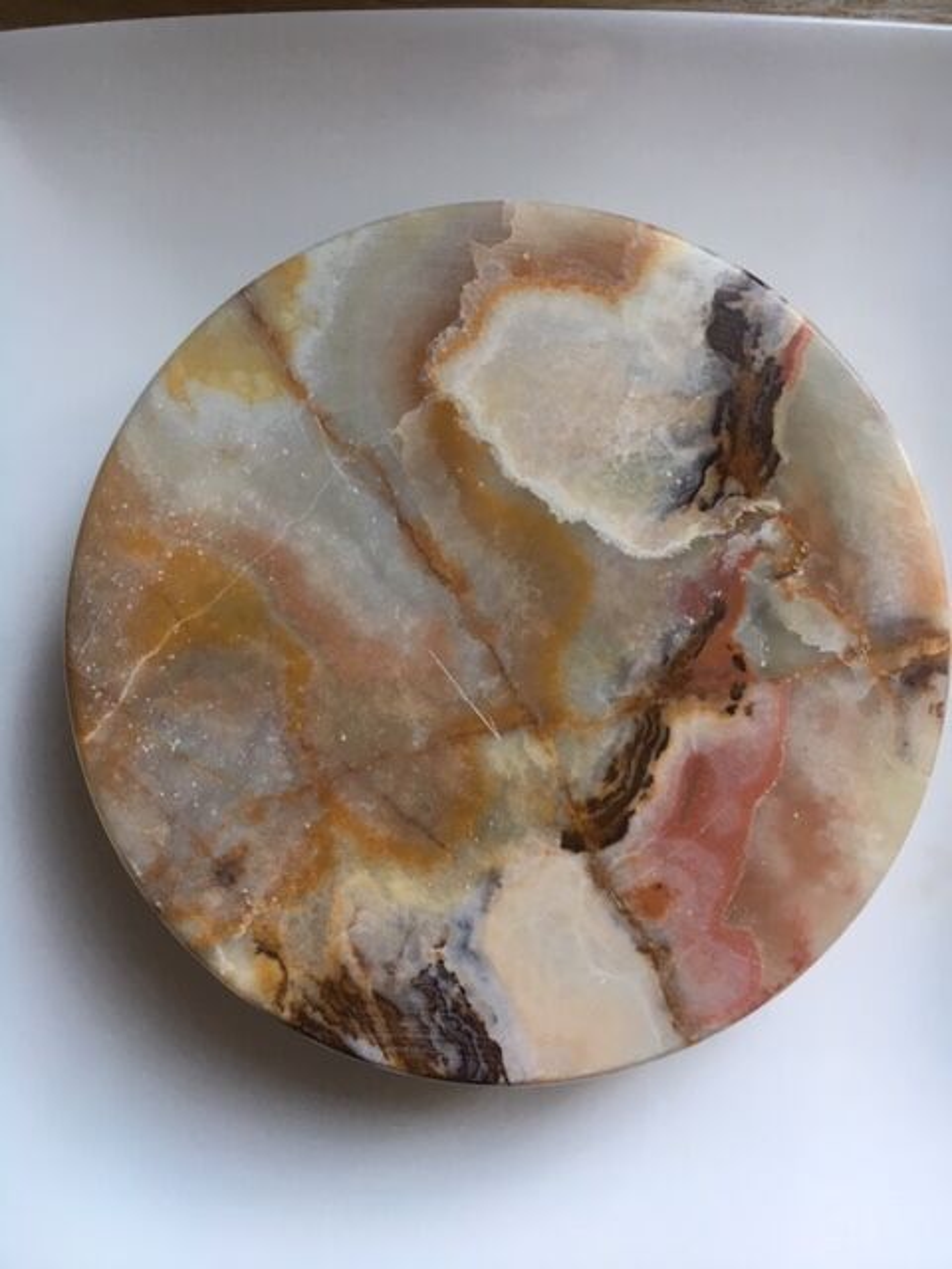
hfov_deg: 48.2
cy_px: 634
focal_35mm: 29
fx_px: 1063
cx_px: 476
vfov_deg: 61.7
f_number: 2.2
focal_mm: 4.15
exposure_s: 1/33
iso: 40
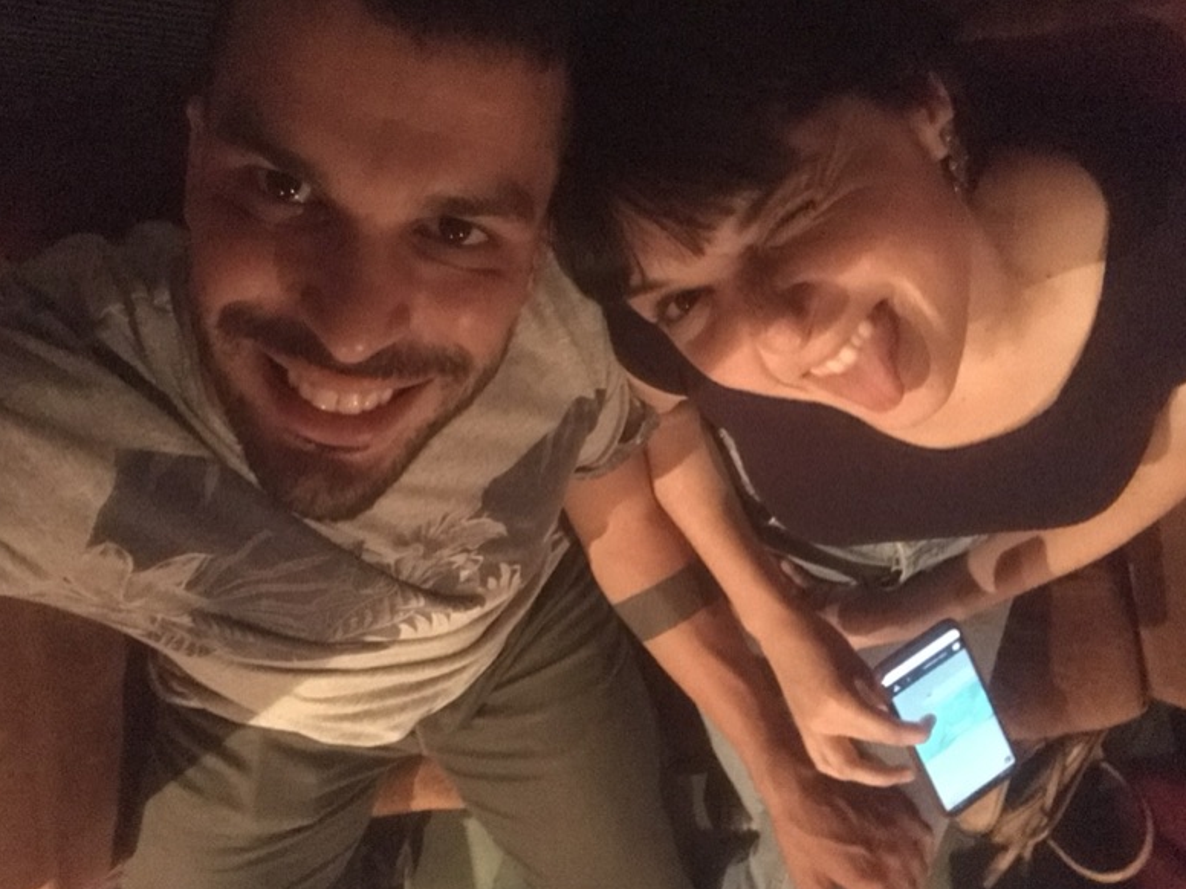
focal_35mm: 33
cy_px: 457
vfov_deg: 42.9
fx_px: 1131
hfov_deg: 55.3
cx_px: 582
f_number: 2.2
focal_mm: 2.87
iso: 1600
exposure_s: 1/17
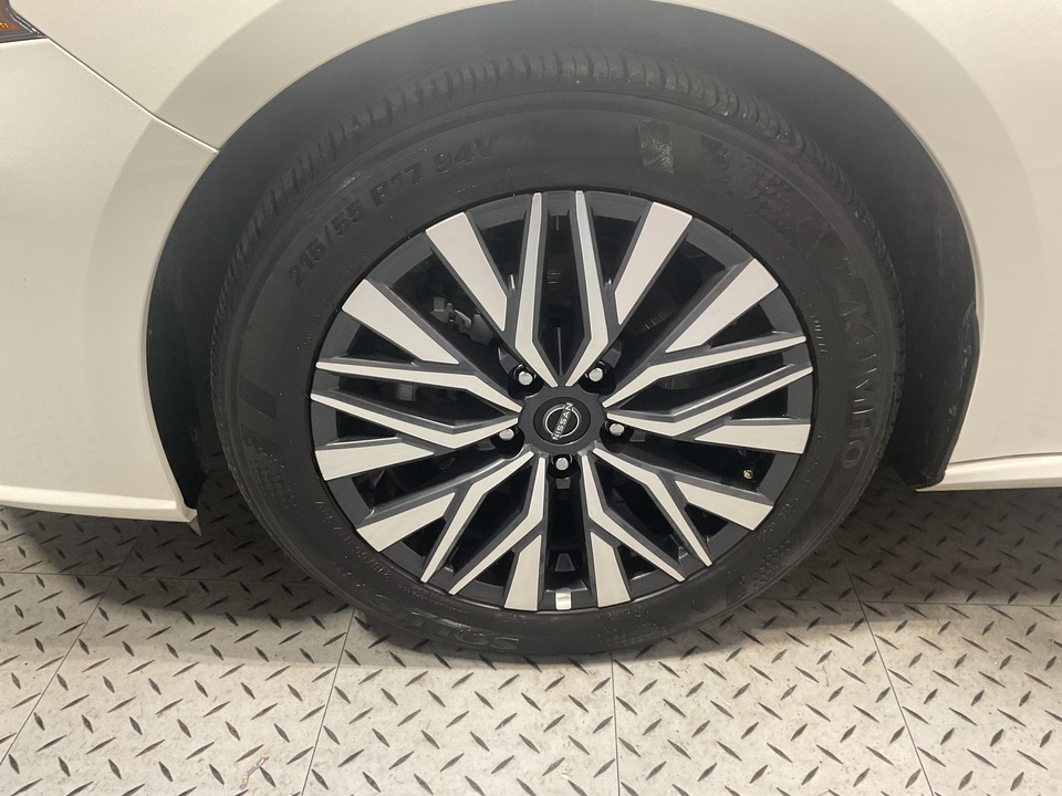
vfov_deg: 48.2
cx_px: 531
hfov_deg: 61.7
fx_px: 890
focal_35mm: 29
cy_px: 398
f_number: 1.8
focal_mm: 3
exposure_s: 1/60
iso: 125
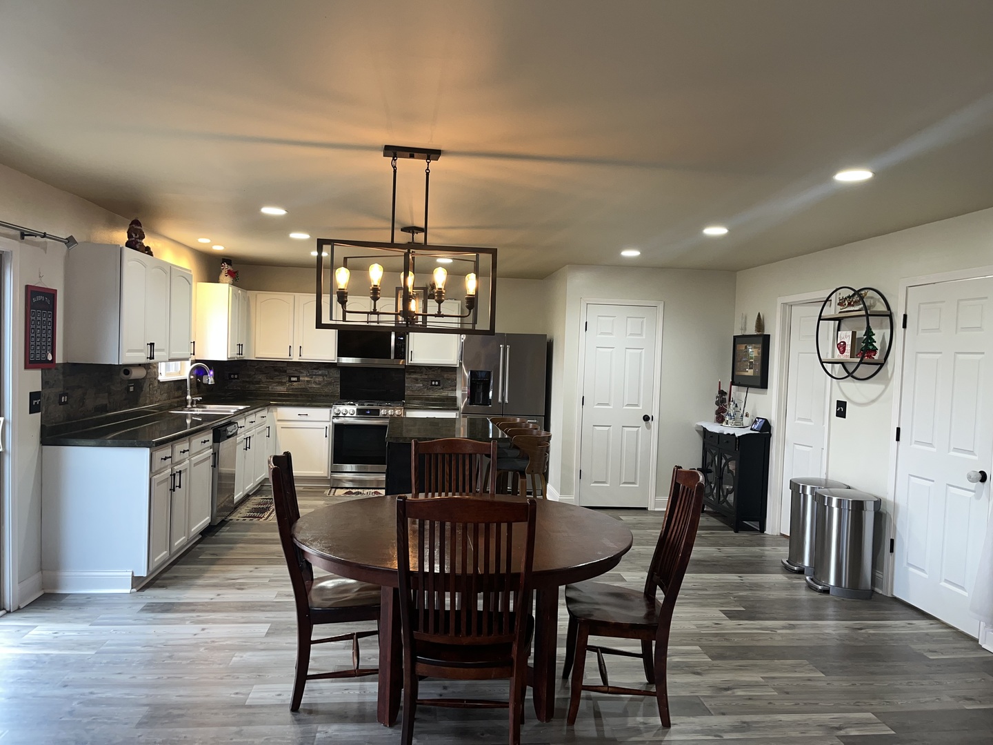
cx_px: 496
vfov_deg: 53.1
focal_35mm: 26
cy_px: 372
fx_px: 746
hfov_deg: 67.3
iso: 64
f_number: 1.6
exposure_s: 1/26
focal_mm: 5.1
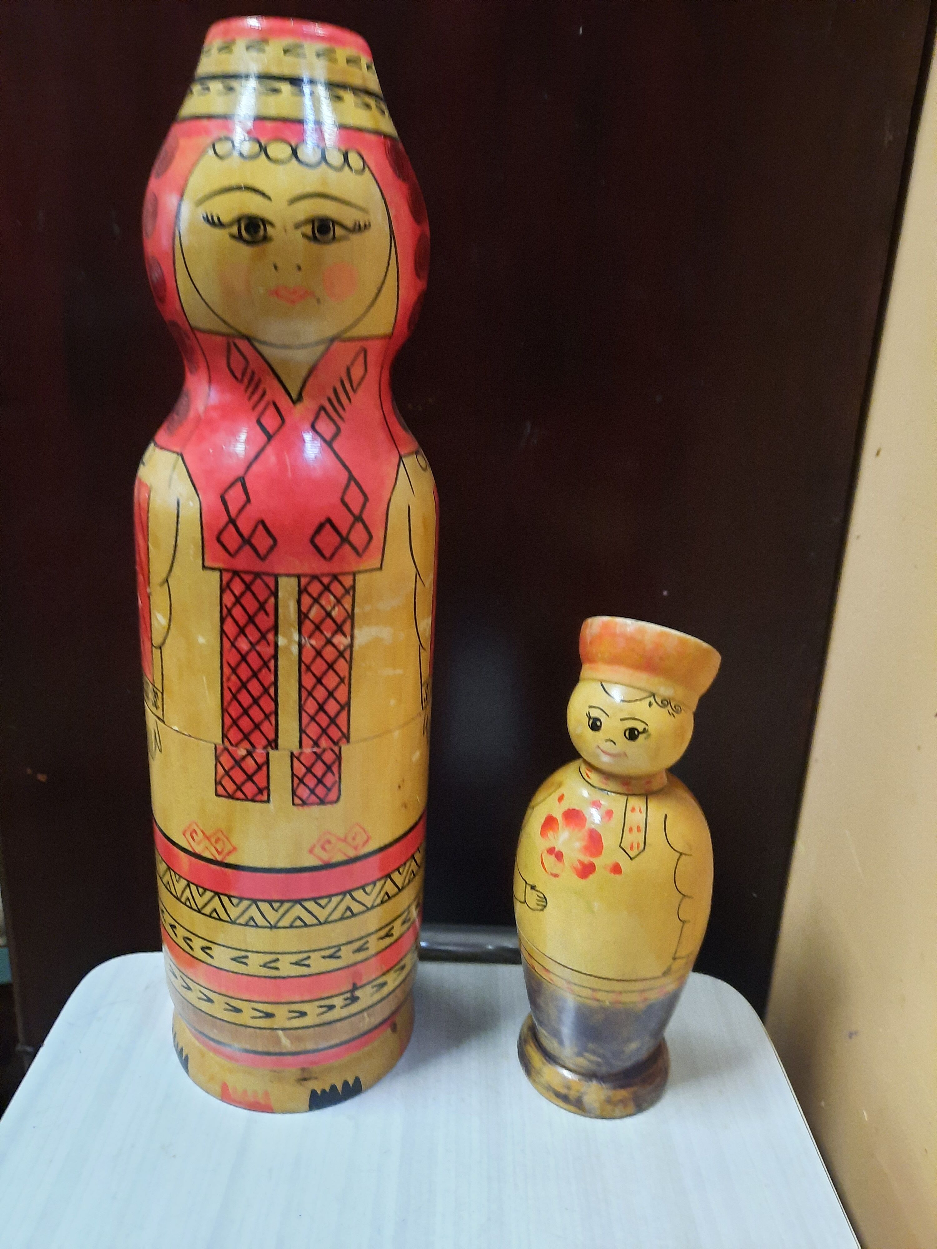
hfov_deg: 54.9
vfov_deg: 69.4
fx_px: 902
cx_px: 468
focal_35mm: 25
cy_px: 624
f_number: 2
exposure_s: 1/25
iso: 500
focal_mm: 4.6
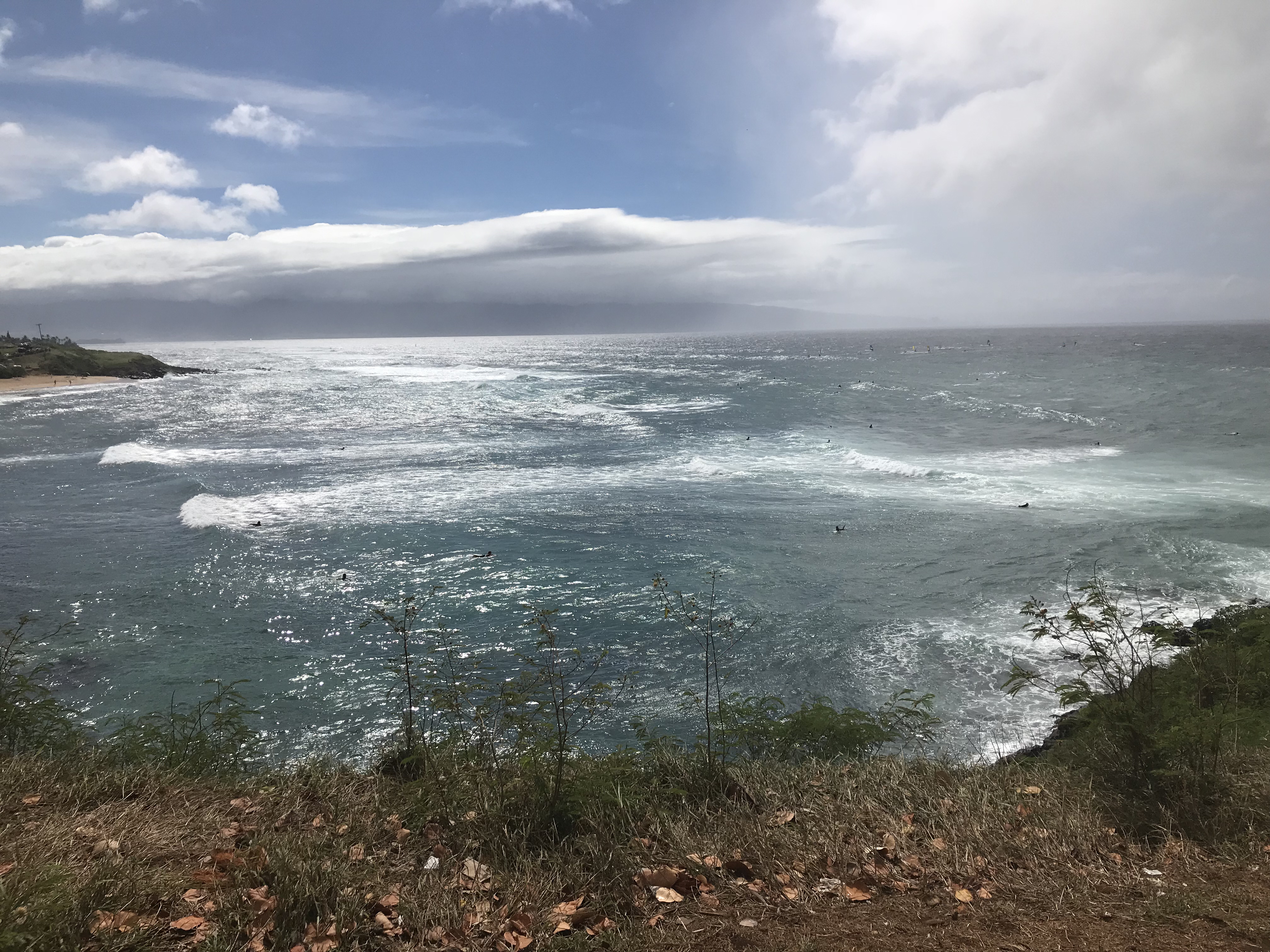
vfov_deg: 49.7
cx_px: 635
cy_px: 476
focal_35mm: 28
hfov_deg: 63.4
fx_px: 1027
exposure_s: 1/7407
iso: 20
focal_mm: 3.99
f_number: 1.8
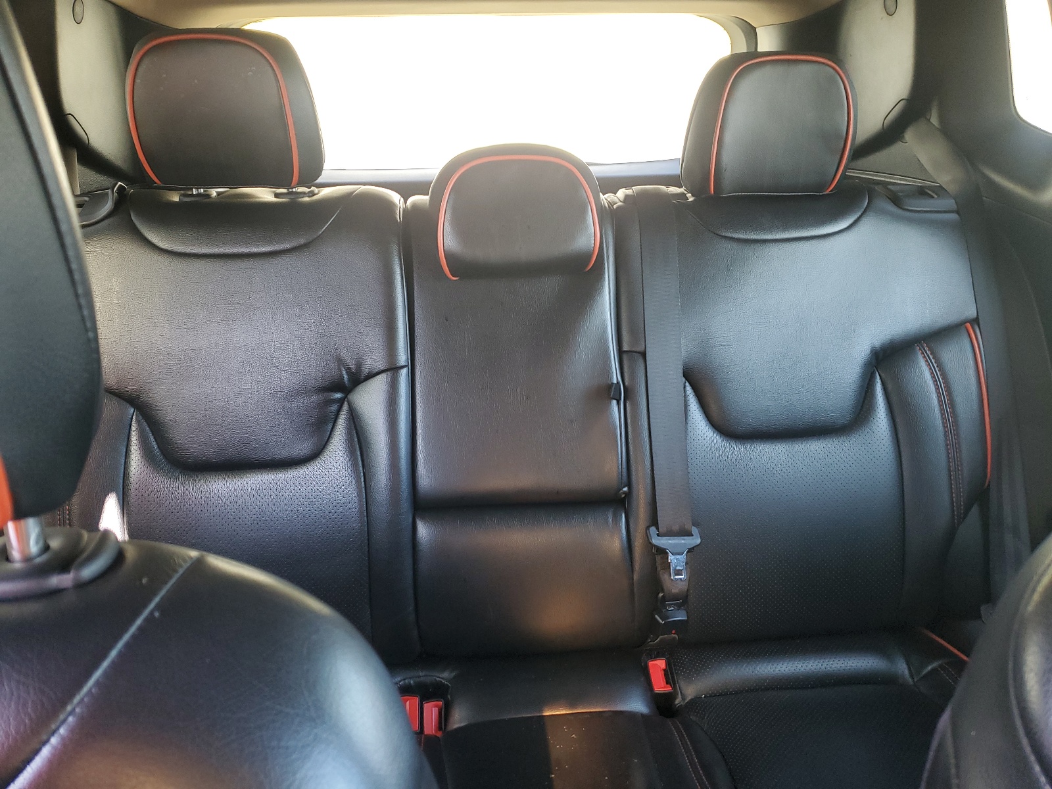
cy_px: 394
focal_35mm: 26
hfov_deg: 67.3
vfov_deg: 53.1
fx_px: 790
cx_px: 526
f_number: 1.5
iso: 83
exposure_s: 1/60.2
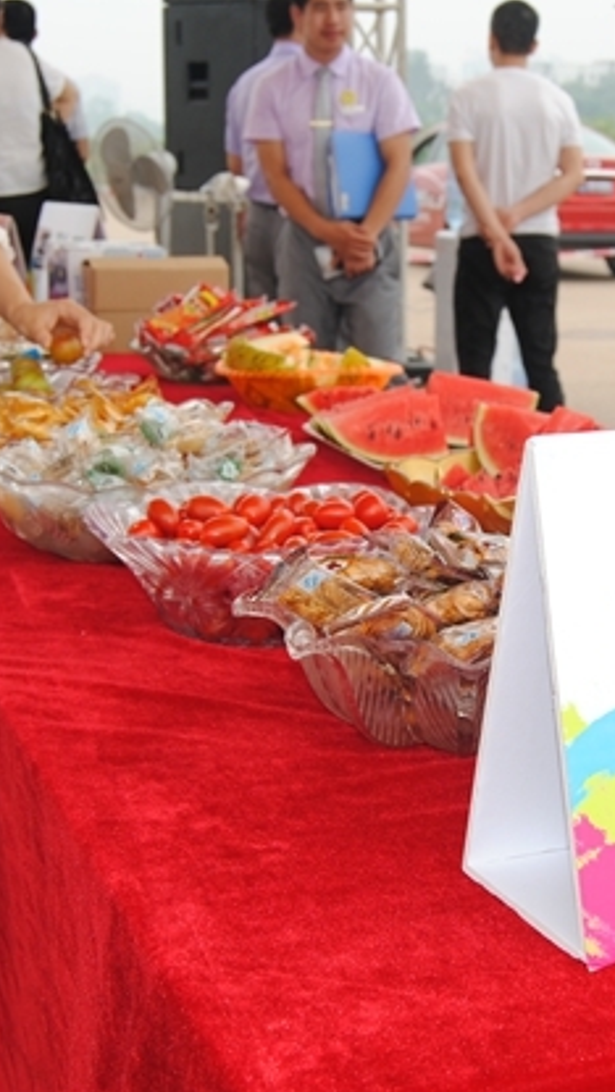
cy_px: 551
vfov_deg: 33.8
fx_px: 1797
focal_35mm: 62
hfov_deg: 19.2
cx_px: 497
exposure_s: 1/200
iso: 100
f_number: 6.3
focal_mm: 26
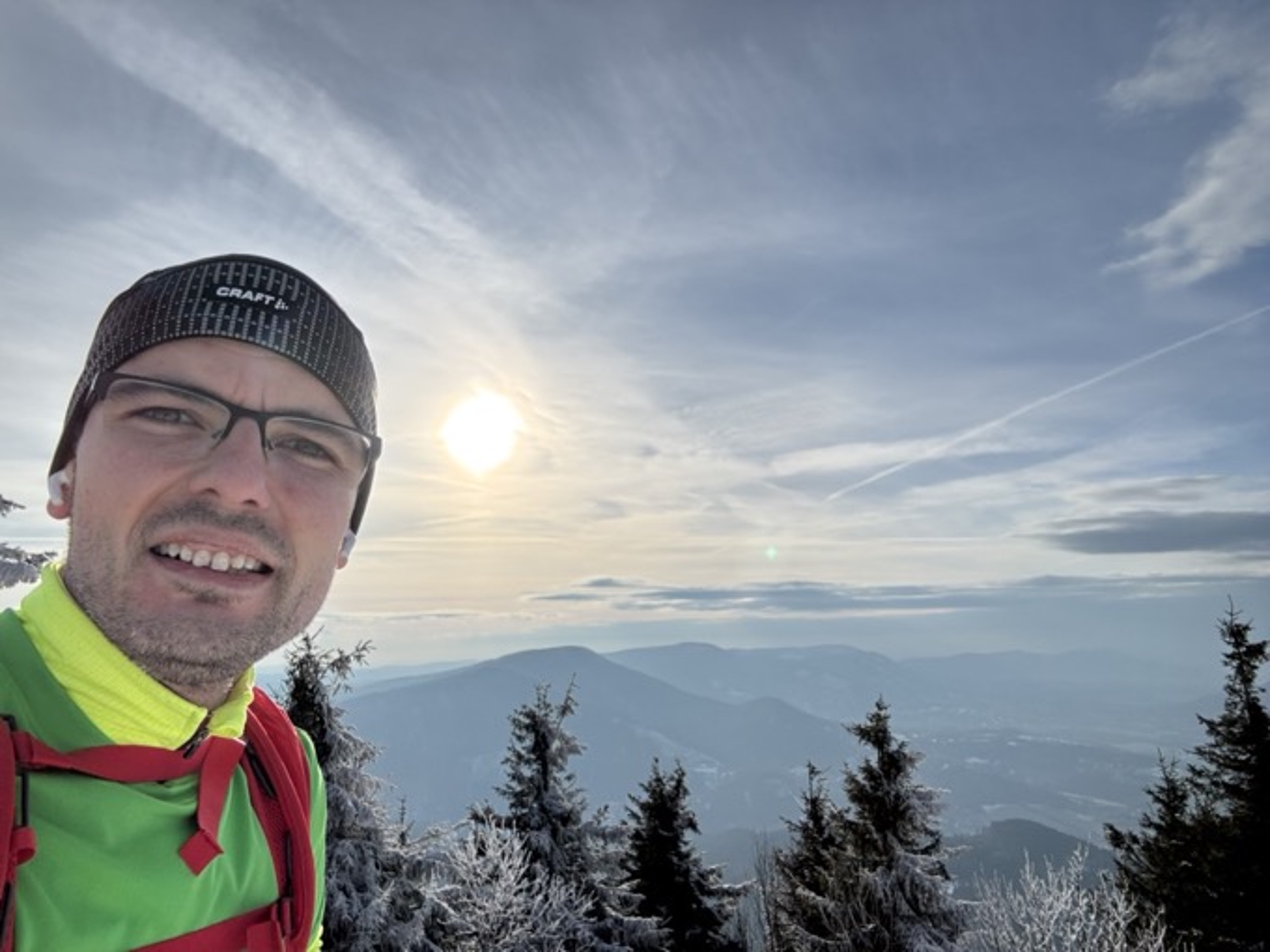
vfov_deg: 58.9
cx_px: 635
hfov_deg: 73.9
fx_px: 844
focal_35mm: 23
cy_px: 476
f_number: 1.9
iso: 25
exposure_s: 1/2825
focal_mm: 2.69
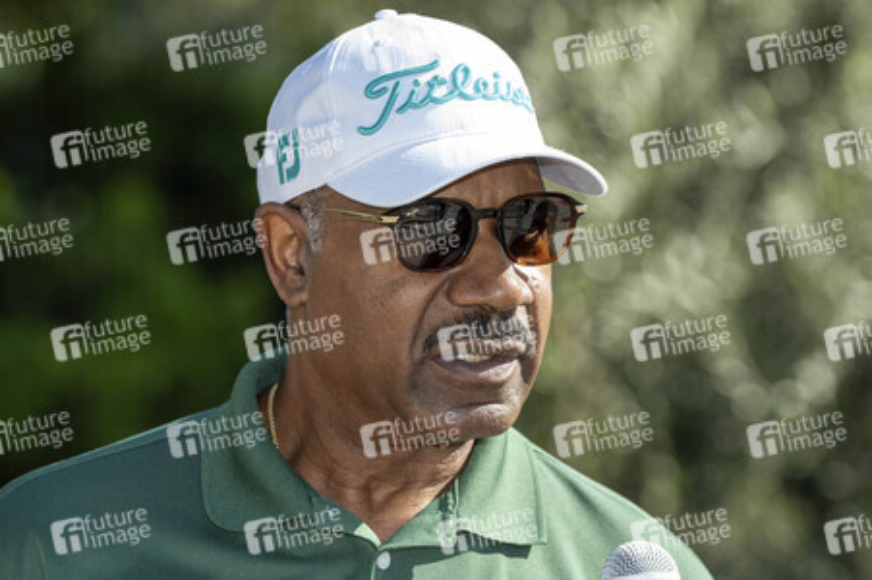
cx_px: 436
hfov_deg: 10.3
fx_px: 4841
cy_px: 290
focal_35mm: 200
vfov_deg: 6.9
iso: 200
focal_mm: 200
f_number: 5.6
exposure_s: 1/250
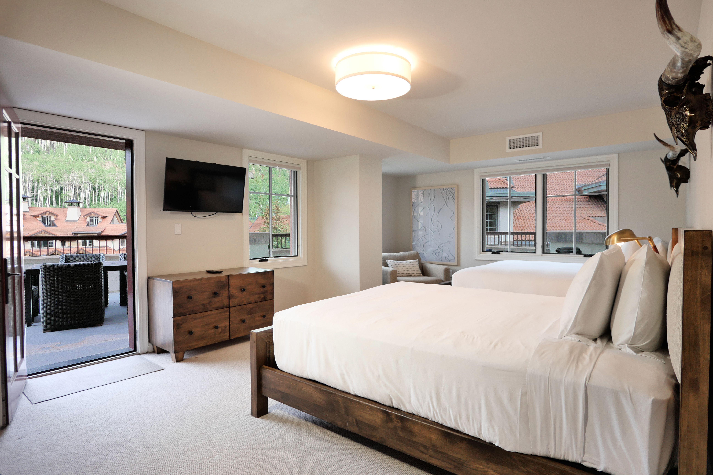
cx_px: 356
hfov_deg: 90.0
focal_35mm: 18
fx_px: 356
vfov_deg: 67.4
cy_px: 238
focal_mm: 9
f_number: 4
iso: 800
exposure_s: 1/500
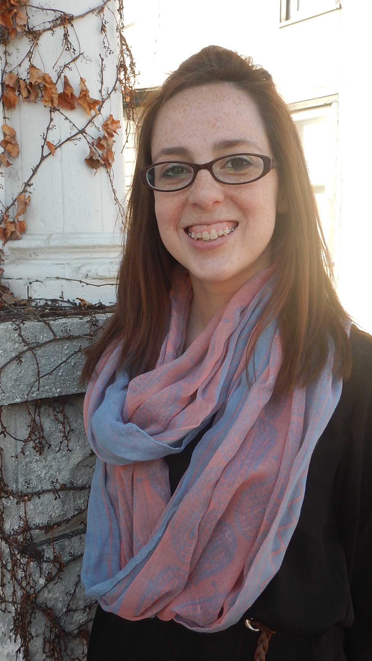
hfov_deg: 31.2
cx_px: 169
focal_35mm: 38
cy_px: 338
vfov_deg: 52.8
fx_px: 666
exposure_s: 1/250
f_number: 4.2
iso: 220
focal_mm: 6.1
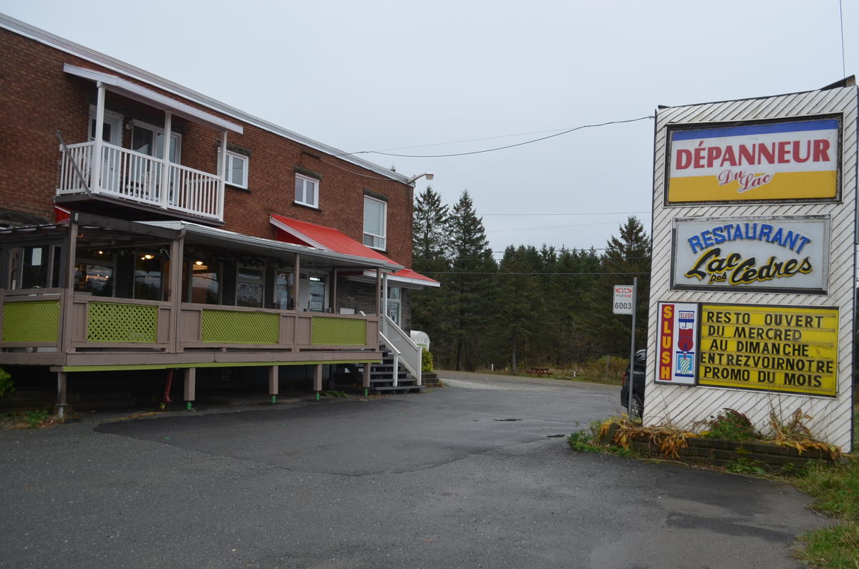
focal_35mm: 33
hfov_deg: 57.3
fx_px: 786
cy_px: 284
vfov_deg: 39.8
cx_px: 430
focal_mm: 22
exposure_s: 1/125
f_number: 5.6
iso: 250
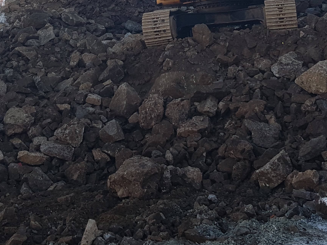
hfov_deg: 31.6
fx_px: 576
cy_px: 11
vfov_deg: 23.2
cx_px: 133
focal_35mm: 61
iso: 40
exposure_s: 1/441
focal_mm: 4.2
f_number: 1.7
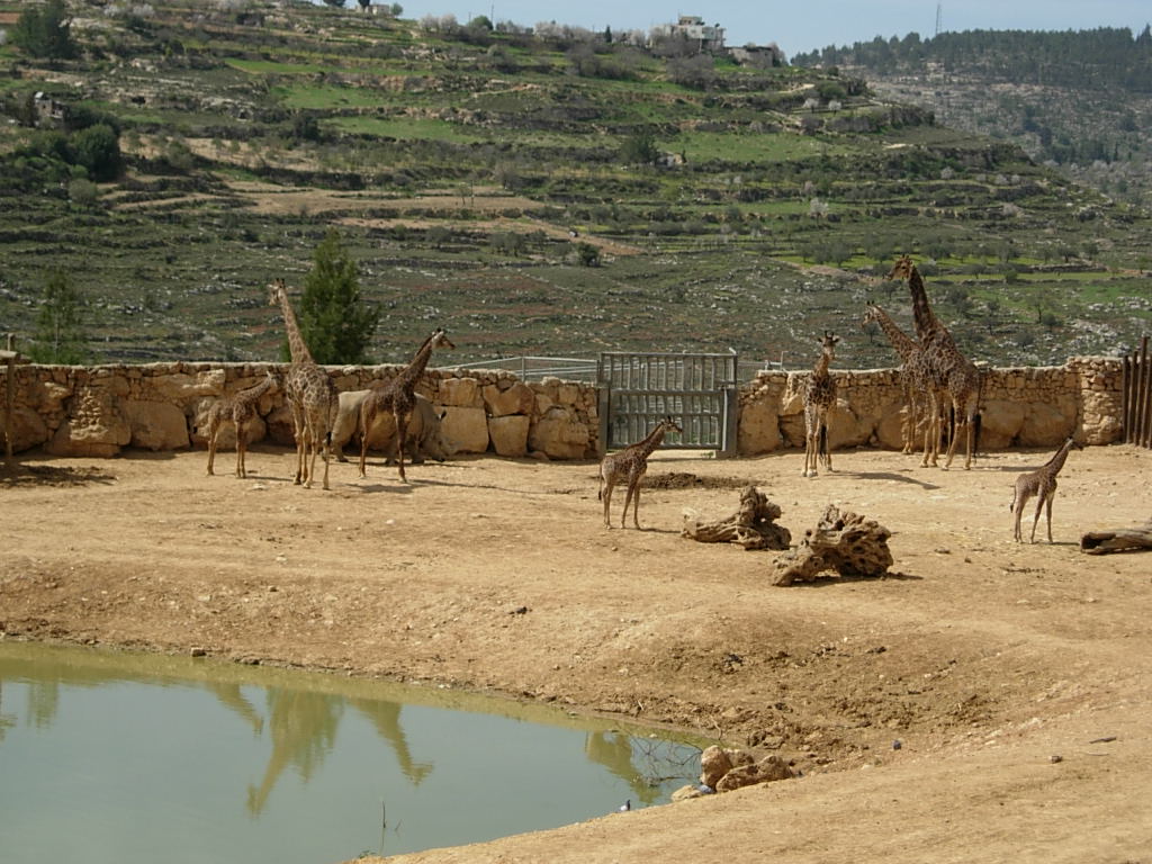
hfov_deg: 17.4
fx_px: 3761
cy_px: 432
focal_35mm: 113
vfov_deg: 13.1
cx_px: 576
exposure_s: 1/836
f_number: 4.9
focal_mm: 23.4
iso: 64
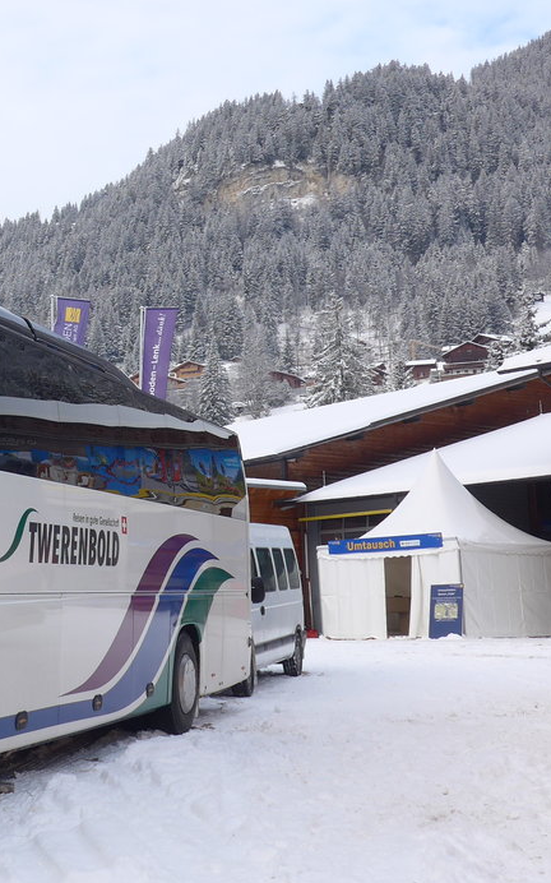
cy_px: 398
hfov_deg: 20.8
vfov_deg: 35.7
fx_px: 1371
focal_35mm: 57
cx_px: -157
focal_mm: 6.5
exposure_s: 1/500
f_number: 2.8
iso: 80
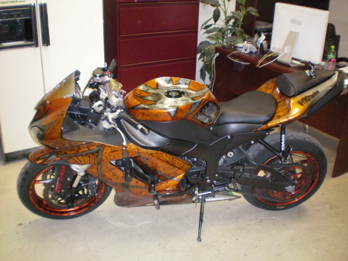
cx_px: 174
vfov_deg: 37.7
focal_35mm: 38
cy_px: 130
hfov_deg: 49.0
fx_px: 382
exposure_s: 1/60
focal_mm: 6.3
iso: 400
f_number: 3.1
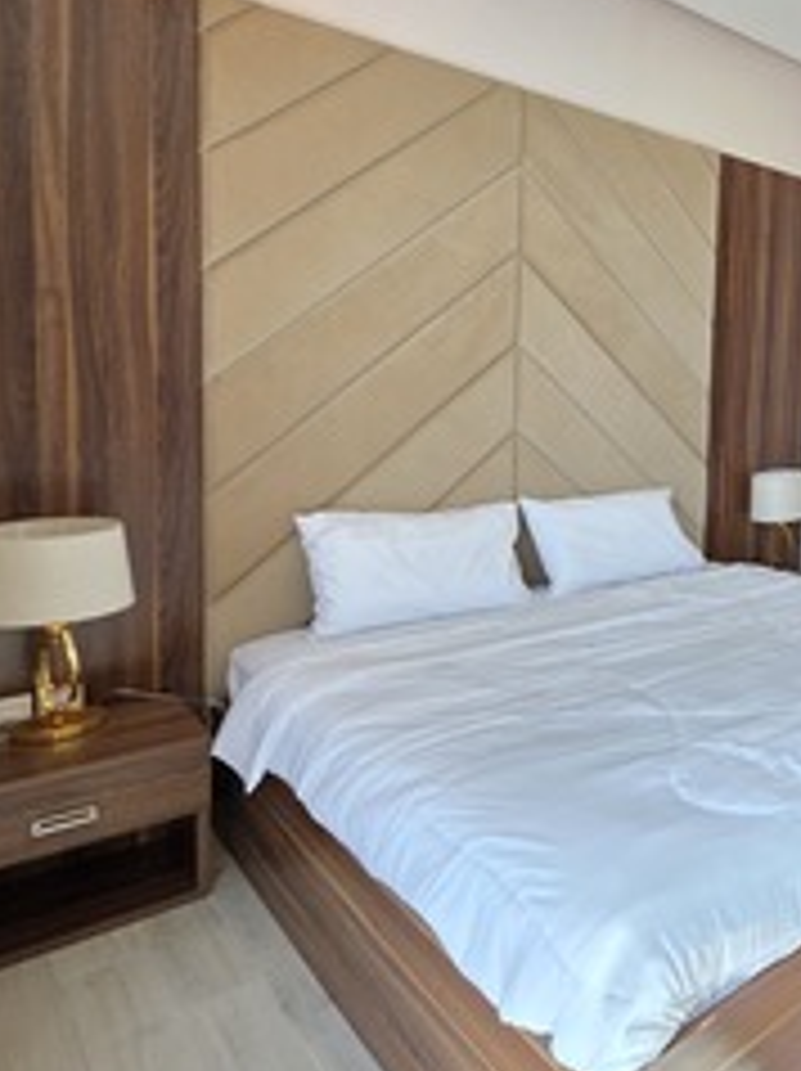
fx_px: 773
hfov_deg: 42.0
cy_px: 457
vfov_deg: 69.1
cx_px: 902
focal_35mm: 25
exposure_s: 1/359
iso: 320
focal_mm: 2.2
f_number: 1.9
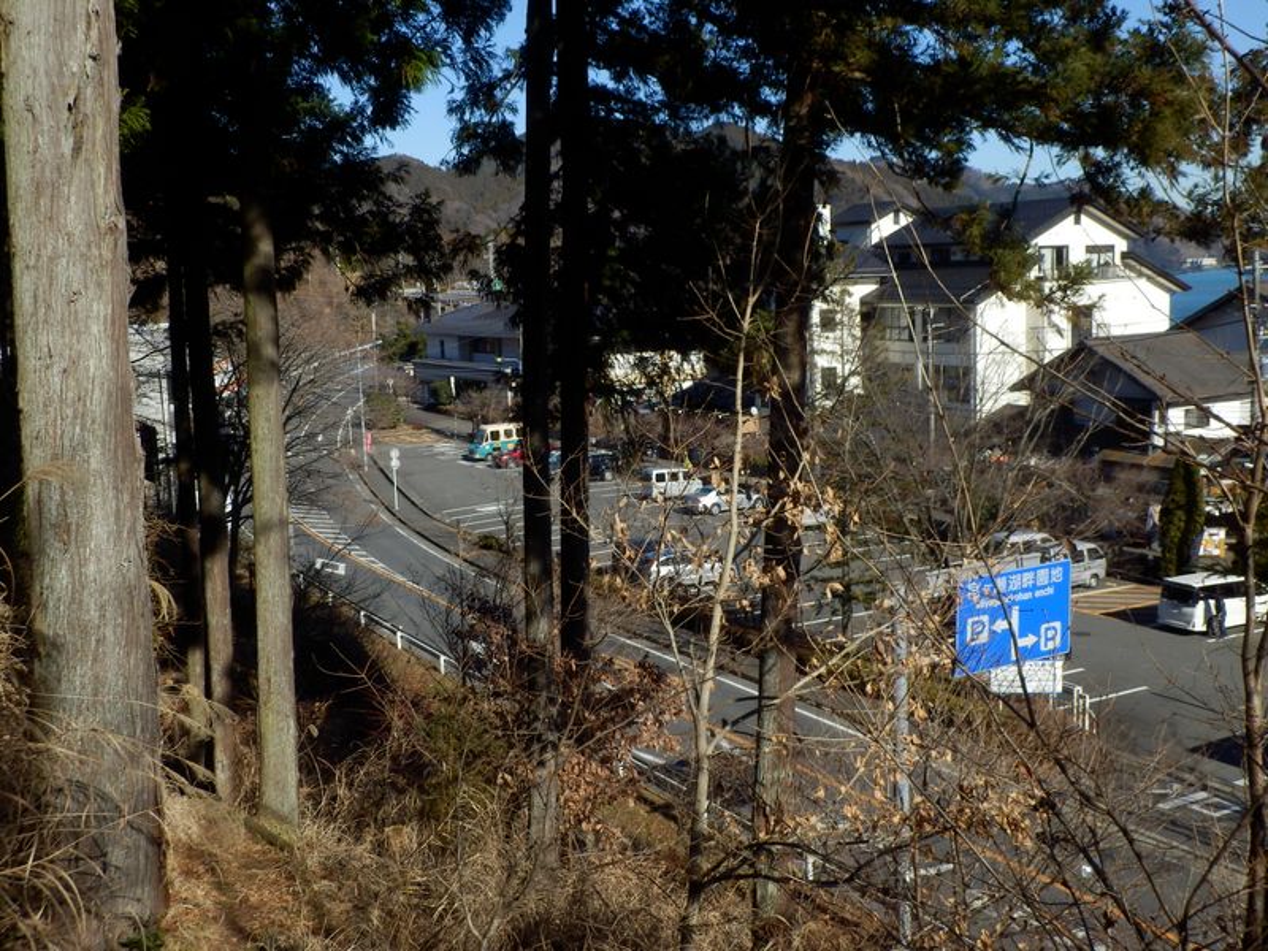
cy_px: 476
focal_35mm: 44
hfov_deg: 42.9
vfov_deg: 32.9
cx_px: 634
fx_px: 1612
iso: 80
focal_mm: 7.9
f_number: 10.6
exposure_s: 1/125
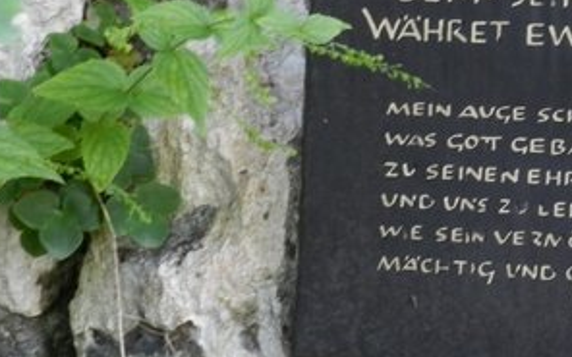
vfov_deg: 13.2
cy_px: 145
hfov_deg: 20.5
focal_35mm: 99
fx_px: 1543
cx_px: 539
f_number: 4.2
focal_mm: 8.1
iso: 400
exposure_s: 1/20
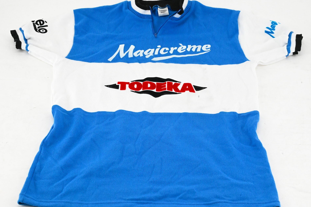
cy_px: 103
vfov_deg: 19.2
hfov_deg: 28.5
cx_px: 156
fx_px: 613
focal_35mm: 71
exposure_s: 1/400
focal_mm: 70
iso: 14400
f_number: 16
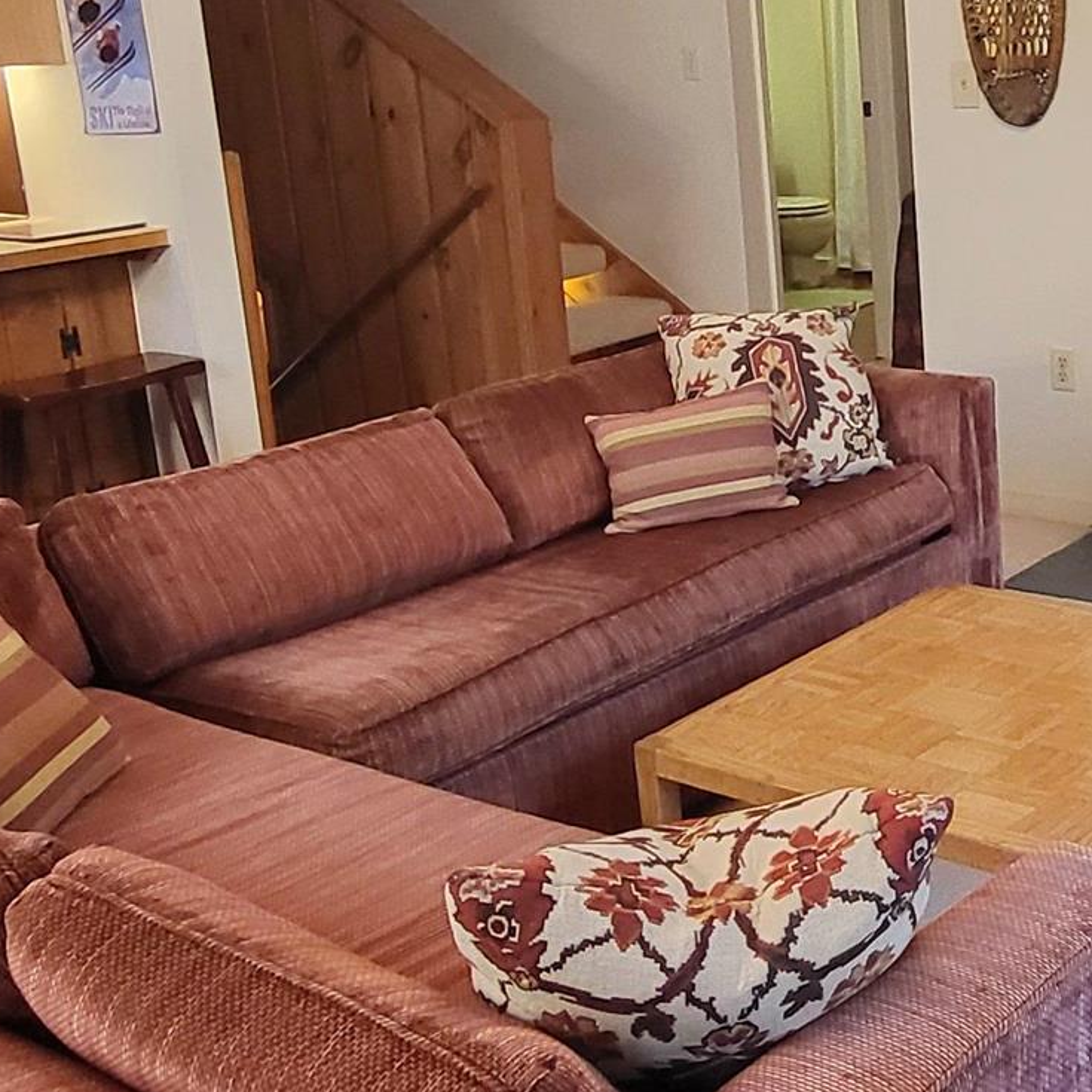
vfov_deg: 35.1
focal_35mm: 48
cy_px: 403
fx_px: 1713
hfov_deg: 32.9
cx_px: 1046
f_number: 2.2
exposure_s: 1/60
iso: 400
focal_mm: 1.74
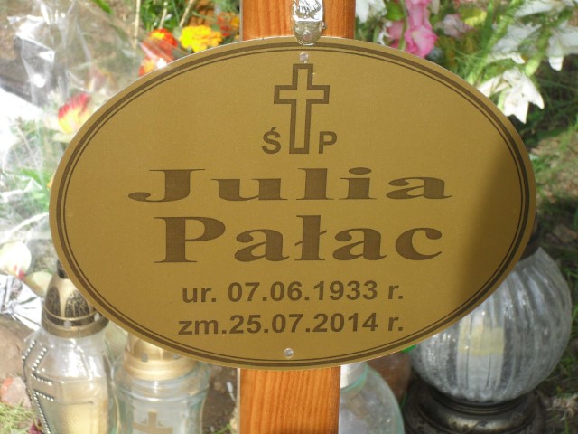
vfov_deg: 14.1
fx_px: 1753
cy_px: 217
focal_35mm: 105
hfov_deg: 18.7
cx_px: 289
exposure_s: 1/250
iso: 100
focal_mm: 18.9
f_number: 5.8
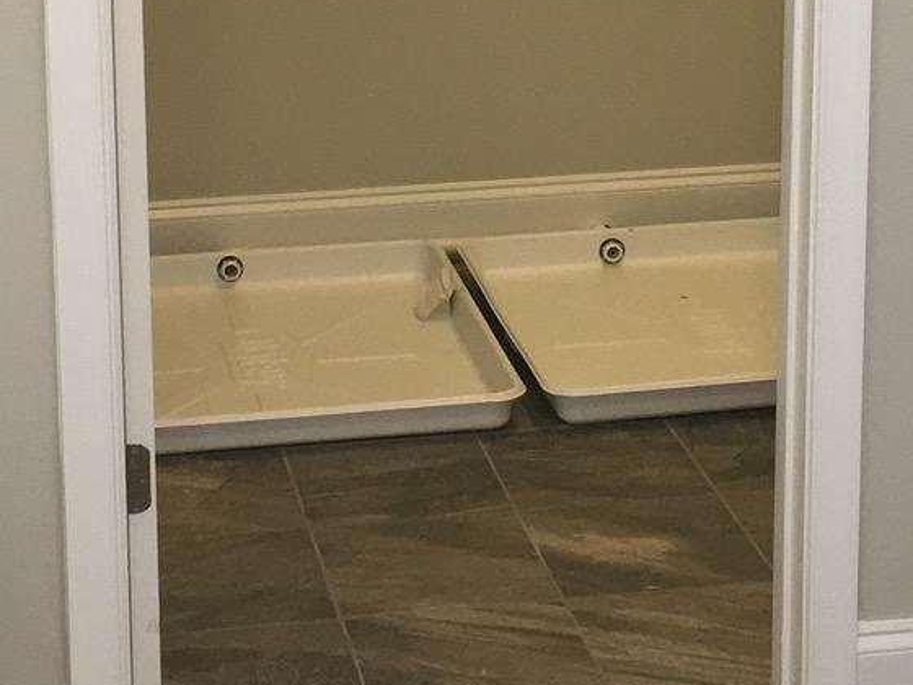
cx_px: 404
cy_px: -47
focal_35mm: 106
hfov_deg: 18.5
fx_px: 2796
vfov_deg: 13.7
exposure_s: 1/30
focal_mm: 4.15
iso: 50
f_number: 2.2
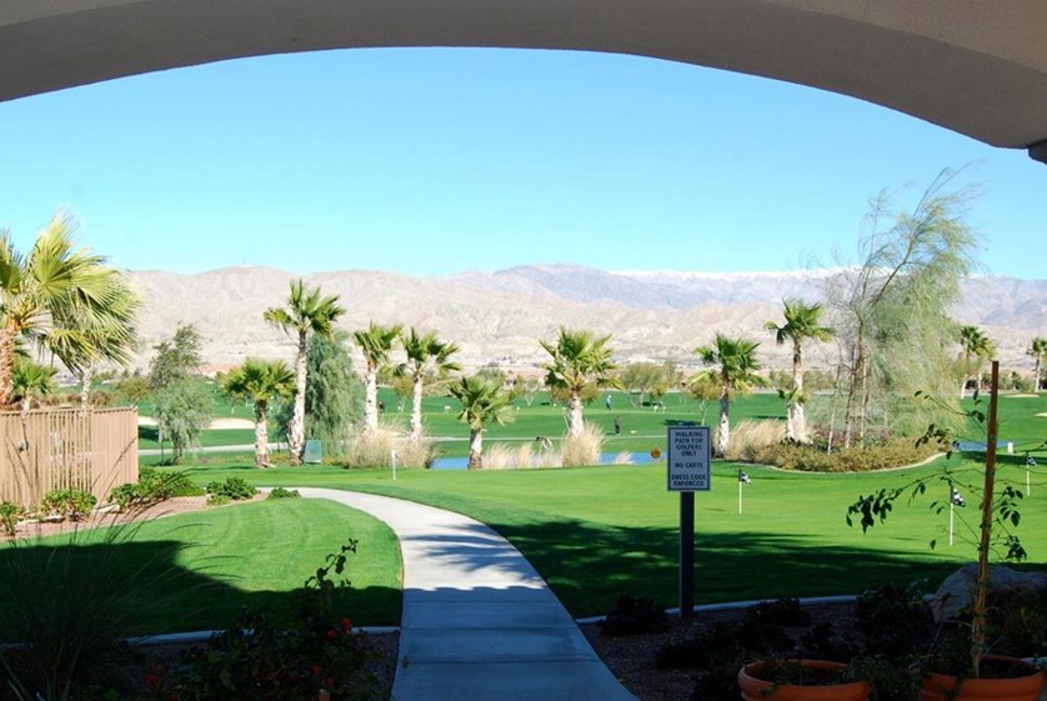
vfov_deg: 30.5
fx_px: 1281
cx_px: 494
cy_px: 425
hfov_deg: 44.4
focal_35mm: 44
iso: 200
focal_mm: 24
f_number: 11
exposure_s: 1/200
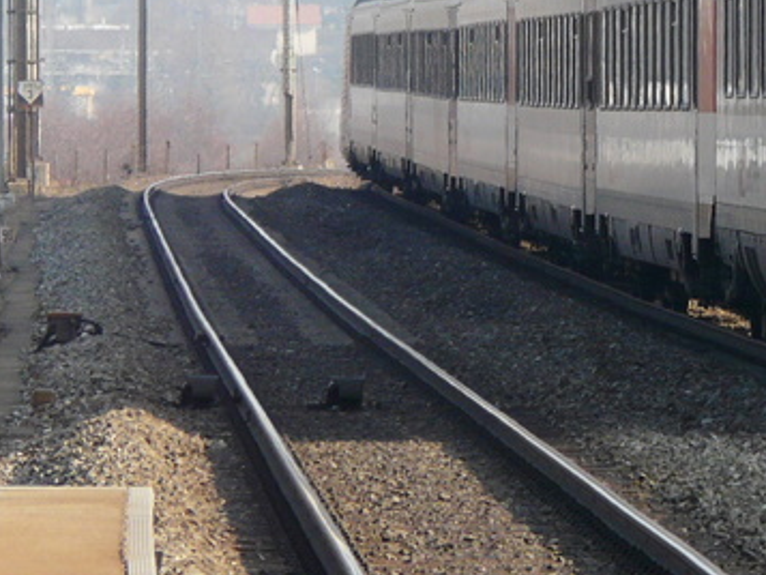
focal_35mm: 656
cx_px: 983
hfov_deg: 3.0
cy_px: -30
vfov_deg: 2.3
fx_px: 14521
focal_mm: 38.4
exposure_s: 1/250
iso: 100
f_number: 5
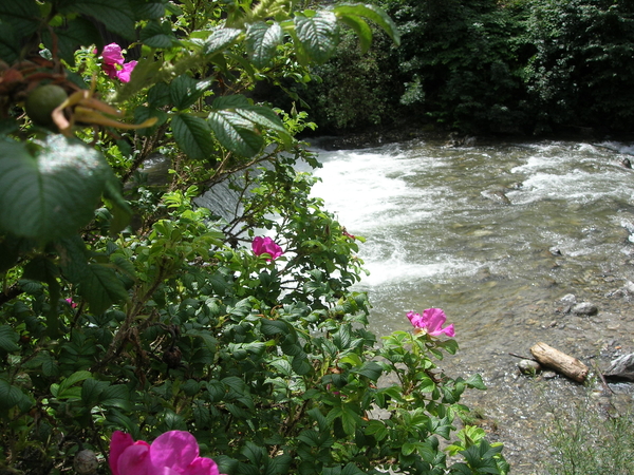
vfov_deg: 37.7
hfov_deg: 49.0
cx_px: 317
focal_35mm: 38
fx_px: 696
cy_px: 238
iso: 64
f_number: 4.8
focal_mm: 7.8
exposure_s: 1/585
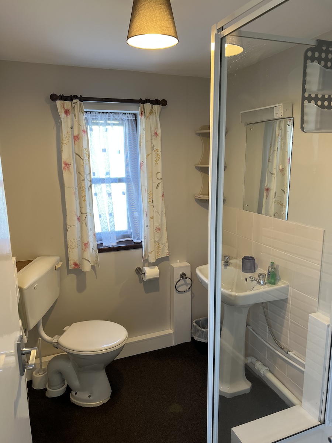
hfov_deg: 53.1
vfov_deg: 67.3
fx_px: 332
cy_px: 222
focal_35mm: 26
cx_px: 166
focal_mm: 5.7
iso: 125
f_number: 1.5
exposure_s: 1/121
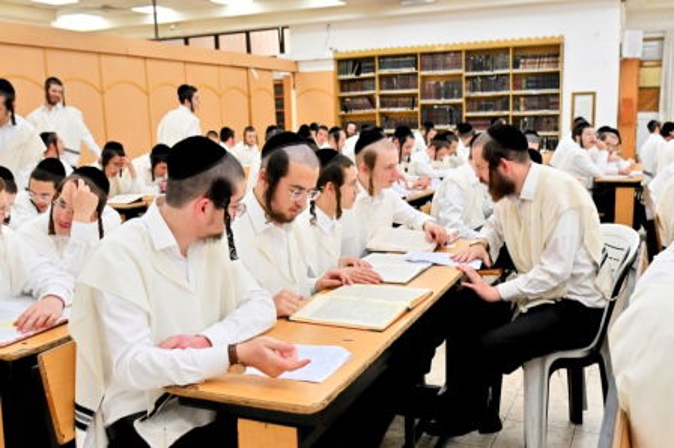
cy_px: 224
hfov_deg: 53.2
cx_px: 337
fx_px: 673
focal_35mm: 36
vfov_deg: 36.8
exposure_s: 1/320
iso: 1250
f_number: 4
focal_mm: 24
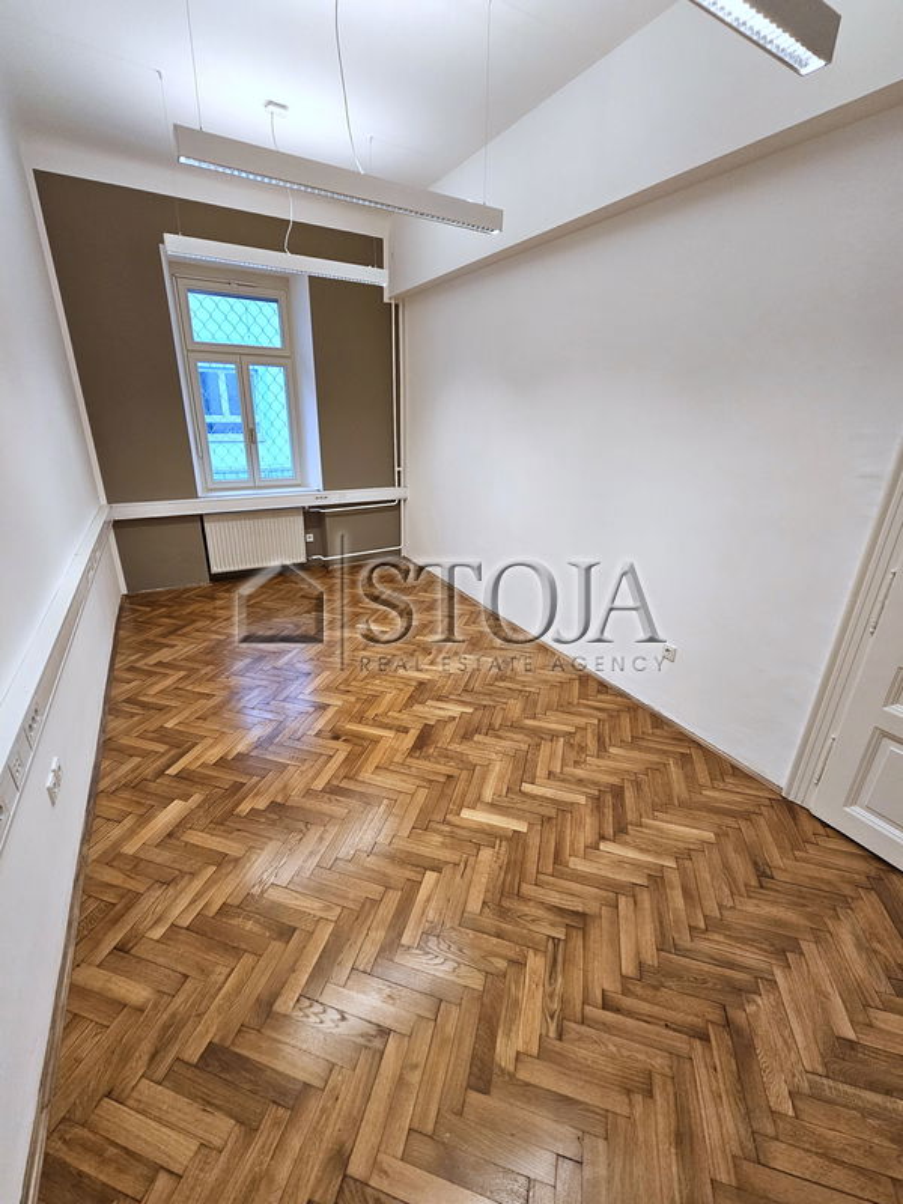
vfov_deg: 106.2
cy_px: 602
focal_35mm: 13
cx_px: 452
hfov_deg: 89.9
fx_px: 452
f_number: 2.2
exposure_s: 1/100
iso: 100
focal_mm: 2.2
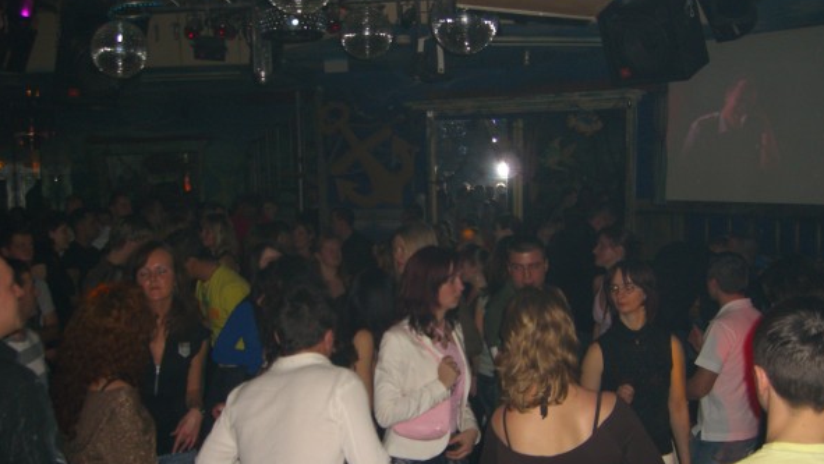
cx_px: 415
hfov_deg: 48.3
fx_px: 918
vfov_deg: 28.2
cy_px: 298
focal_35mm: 42
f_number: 2.8
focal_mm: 7.9
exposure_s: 1/60
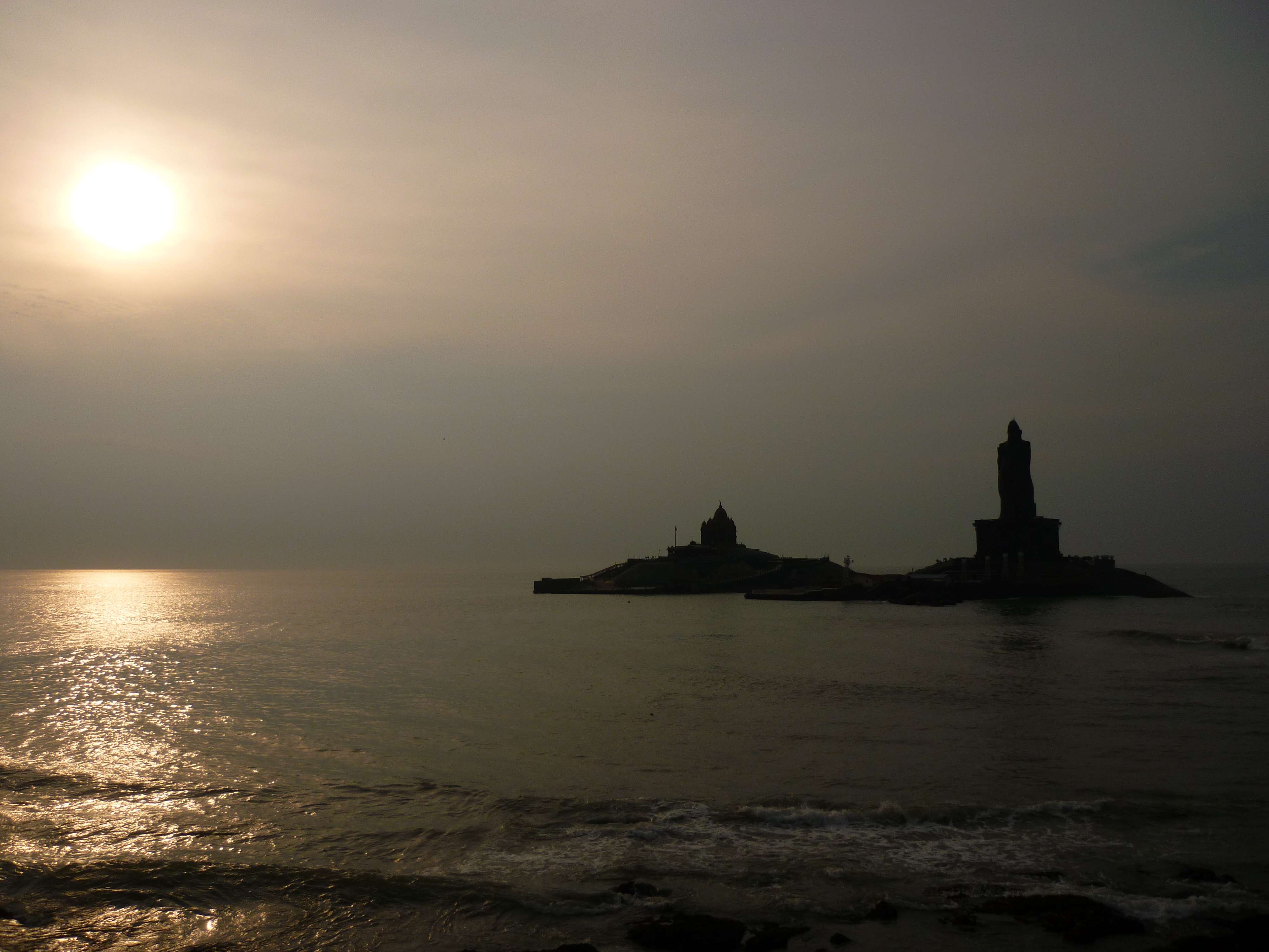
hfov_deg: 58.4
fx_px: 1136
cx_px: 634
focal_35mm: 31
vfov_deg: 45.4
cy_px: 476
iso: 80
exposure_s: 1/800
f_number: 8
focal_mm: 5.5
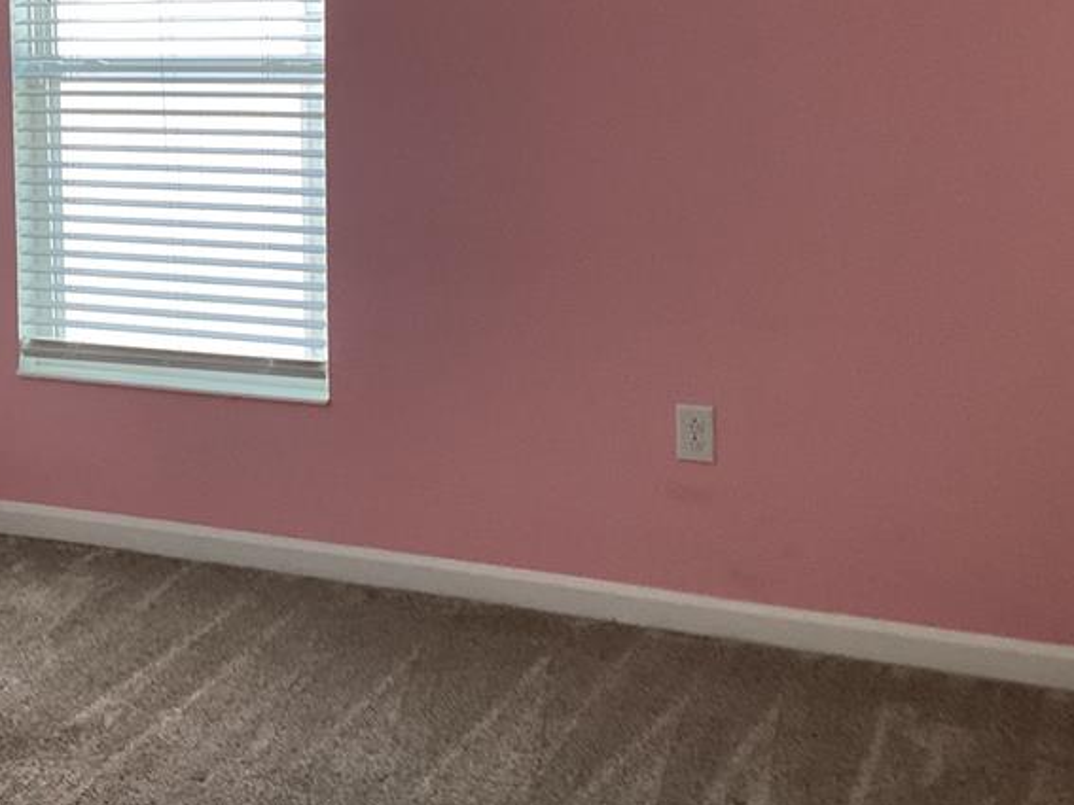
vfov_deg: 25.6
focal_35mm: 56
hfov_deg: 33.7
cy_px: 148
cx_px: 273
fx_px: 1737
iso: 64
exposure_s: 1/120
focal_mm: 3.3
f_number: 2.4
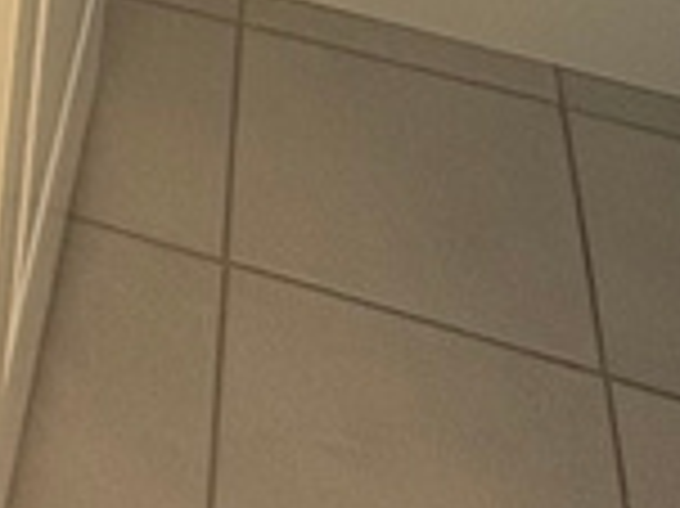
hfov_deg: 18.3
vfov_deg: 11.4
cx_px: -347
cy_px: -872
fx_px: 1865
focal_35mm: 95
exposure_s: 1/120
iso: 100
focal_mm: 2.22
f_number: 2.2
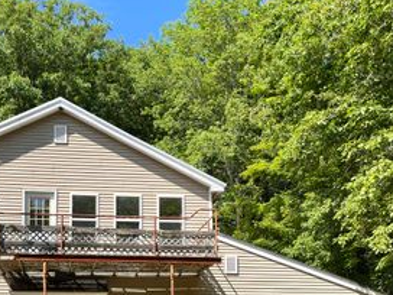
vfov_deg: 21.2
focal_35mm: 68
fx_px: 772
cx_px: 157
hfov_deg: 28.5
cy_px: 255
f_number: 1.78
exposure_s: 1/2717
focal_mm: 6.86
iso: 100
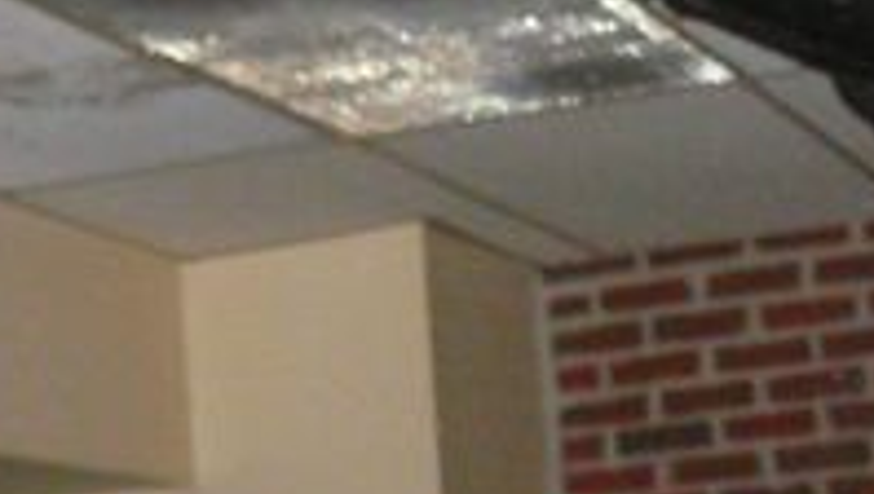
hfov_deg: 17.3
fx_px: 2854
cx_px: 614
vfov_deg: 9.6
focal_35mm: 123
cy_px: 767
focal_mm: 5.2
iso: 400
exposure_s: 1/30
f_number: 2.8
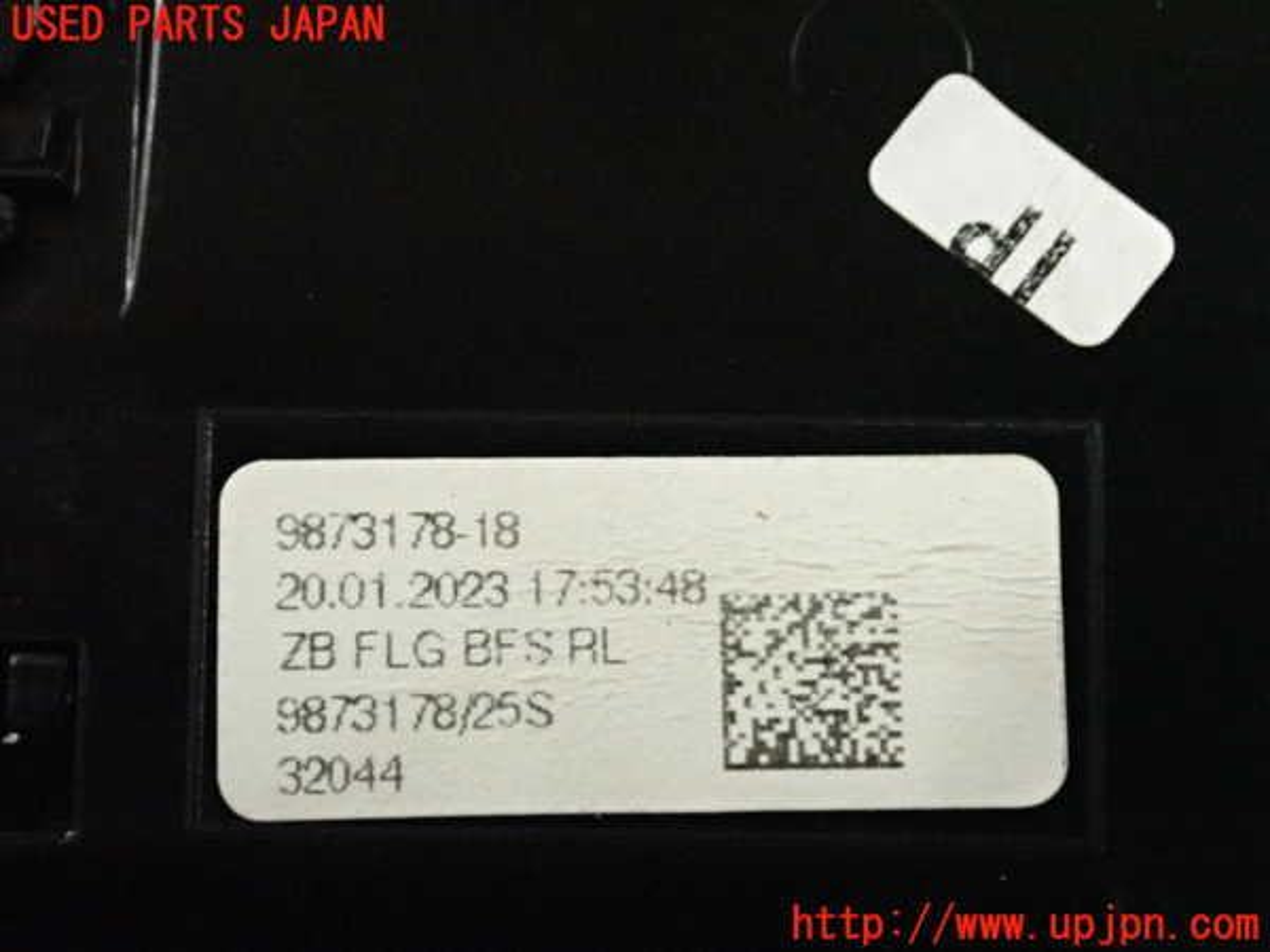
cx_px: 635
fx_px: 2605
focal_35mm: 71
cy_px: 476
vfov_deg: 20.7
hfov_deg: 27.4
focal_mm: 12.73
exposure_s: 1/125
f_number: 3.9
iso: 4000
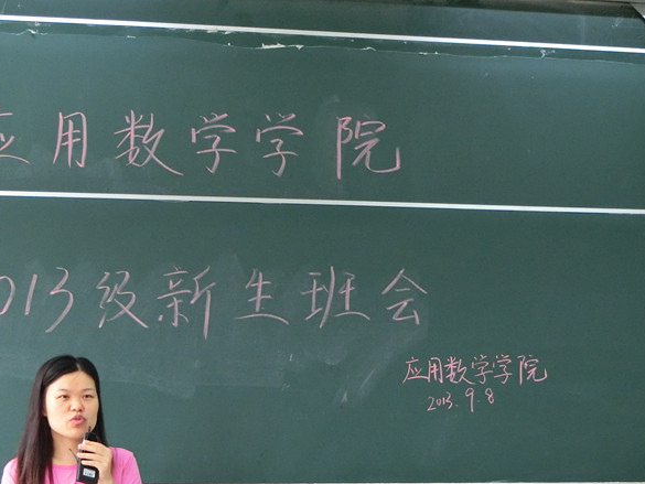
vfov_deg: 18.0
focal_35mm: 82
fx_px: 1528
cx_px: 229
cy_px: 304
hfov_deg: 23.8
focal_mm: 10.7
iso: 800
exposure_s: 1/30
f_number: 5
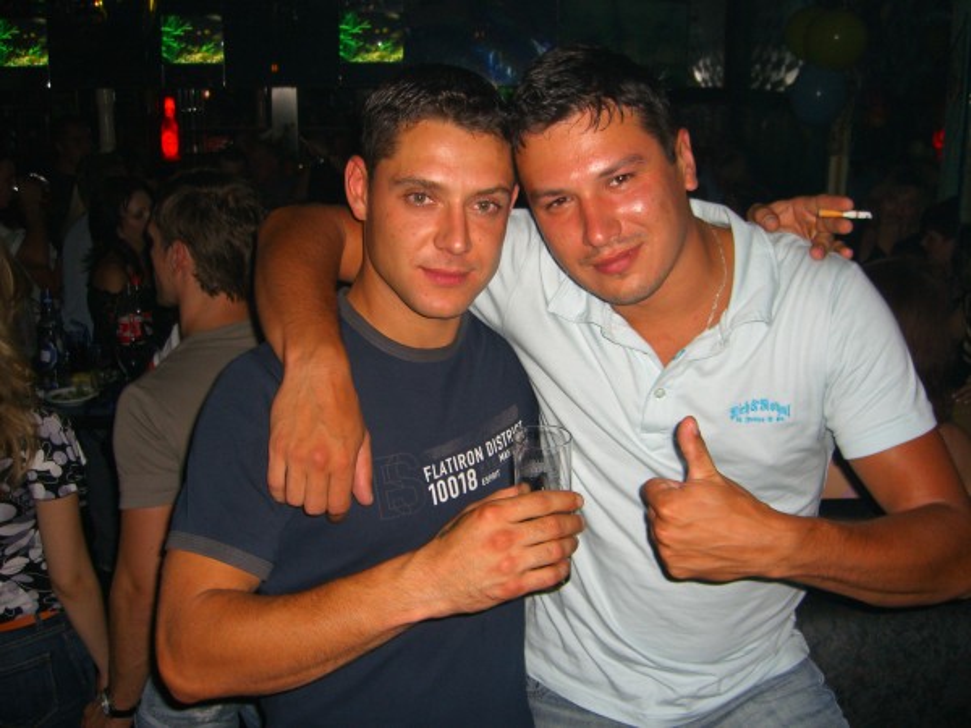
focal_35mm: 38
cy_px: 364
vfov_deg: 37.7
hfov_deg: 49.0
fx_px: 1066
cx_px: 486
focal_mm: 7.9
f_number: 2.8
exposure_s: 1/60
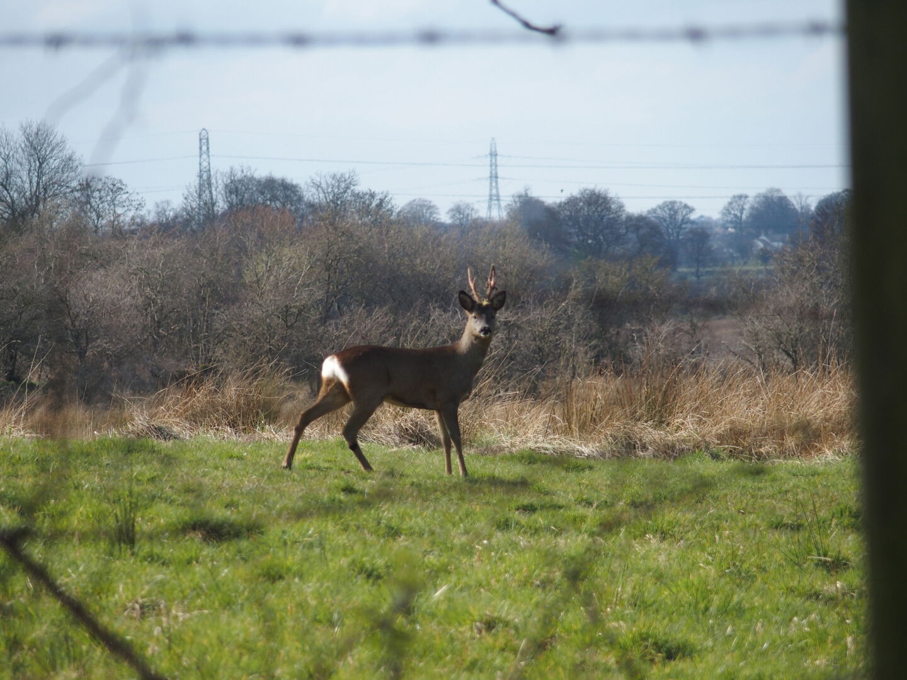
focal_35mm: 300
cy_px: 340
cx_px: 454
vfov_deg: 5.0
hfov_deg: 6.6
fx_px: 7861
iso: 100
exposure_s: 1/800
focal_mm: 64.3
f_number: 3.2
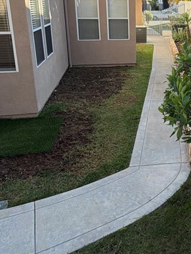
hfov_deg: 36.1
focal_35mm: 37
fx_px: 272
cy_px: 68
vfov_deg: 48.4
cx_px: 176
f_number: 2.2
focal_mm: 2.22
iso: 50
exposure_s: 1/502
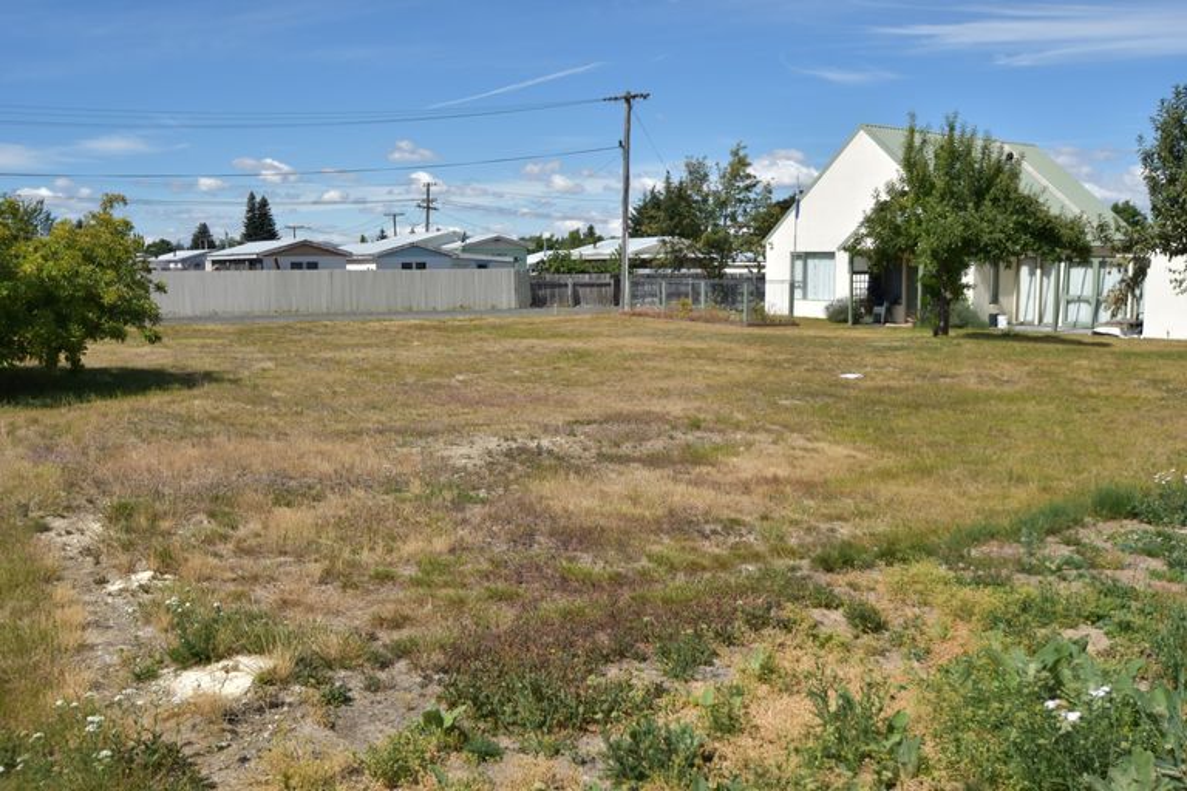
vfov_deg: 43.6
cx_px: 594
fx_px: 989
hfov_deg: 61.9
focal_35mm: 30
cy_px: 396
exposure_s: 1/2500
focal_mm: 20
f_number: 4.2
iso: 200
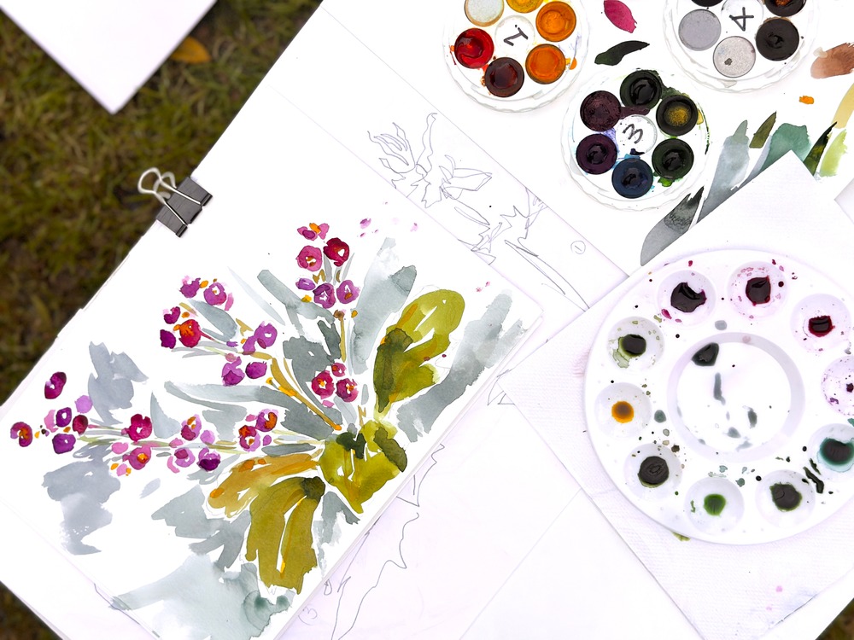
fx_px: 1184
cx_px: 427
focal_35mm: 48
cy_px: 320
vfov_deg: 30.3
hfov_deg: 39.7
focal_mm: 6.86
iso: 100
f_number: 1.78
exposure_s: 1/3058
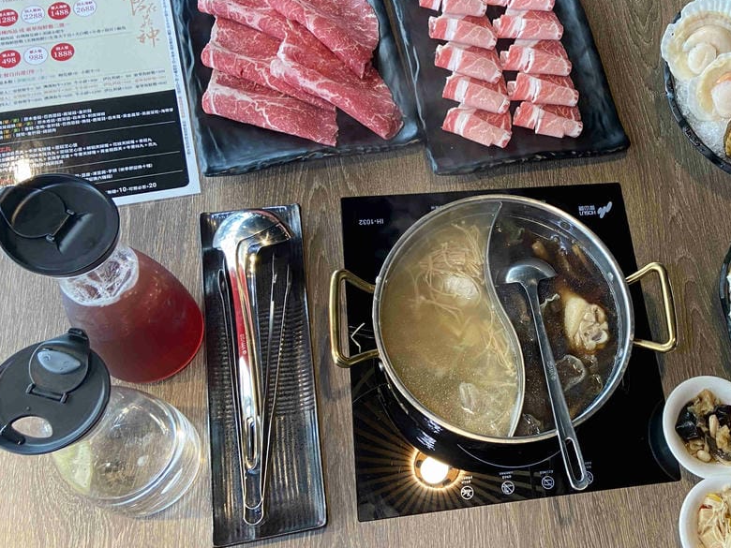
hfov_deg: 45.5
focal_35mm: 40
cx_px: 532
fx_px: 845
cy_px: 250
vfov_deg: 35.9
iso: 100
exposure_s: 1/60
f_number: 1.8
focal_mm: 4.25
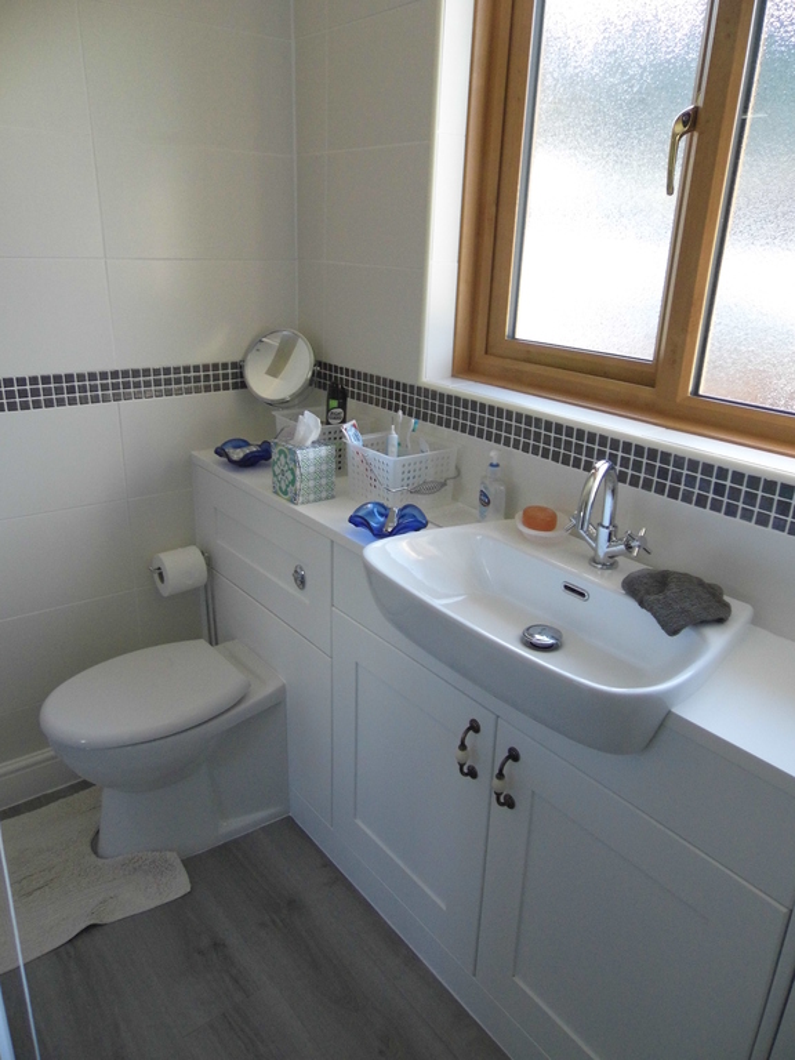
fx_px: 766
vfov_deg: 69.4
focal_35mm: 25
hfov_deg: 54.9
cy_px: 530
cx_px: 398
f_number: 3
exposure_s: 1/60
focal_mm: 4.5
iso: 200
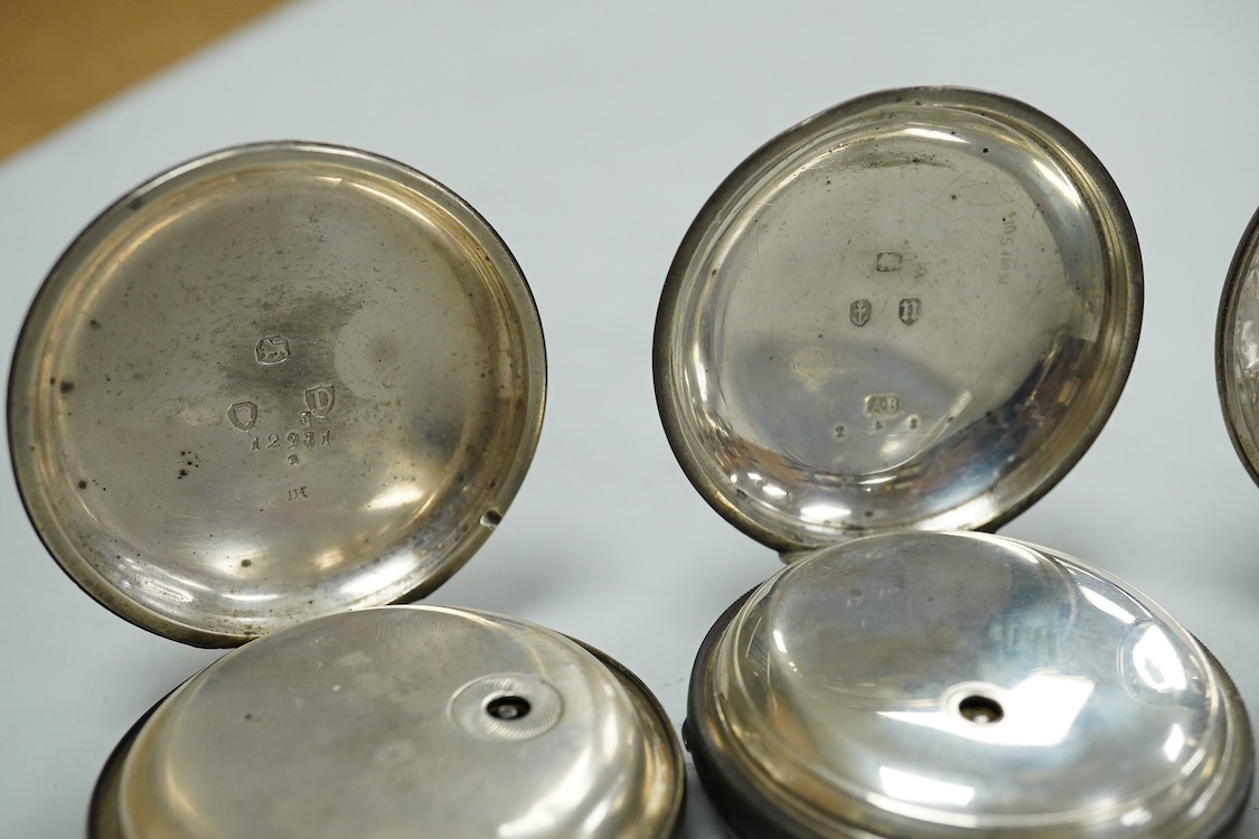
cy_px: 420
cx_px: 630
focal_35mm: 45
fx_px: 1574
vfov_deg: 29.9
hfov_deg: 43.6
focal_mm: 30
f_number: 9
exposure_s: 1/400
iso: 3200
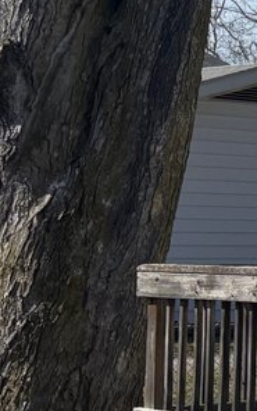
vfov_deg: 14.8
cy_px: 153
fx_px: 1580
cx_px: 1008
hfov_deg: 7.1
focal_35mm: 141
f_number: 1.6
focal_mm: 5.96
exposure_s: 1/7194
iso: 50
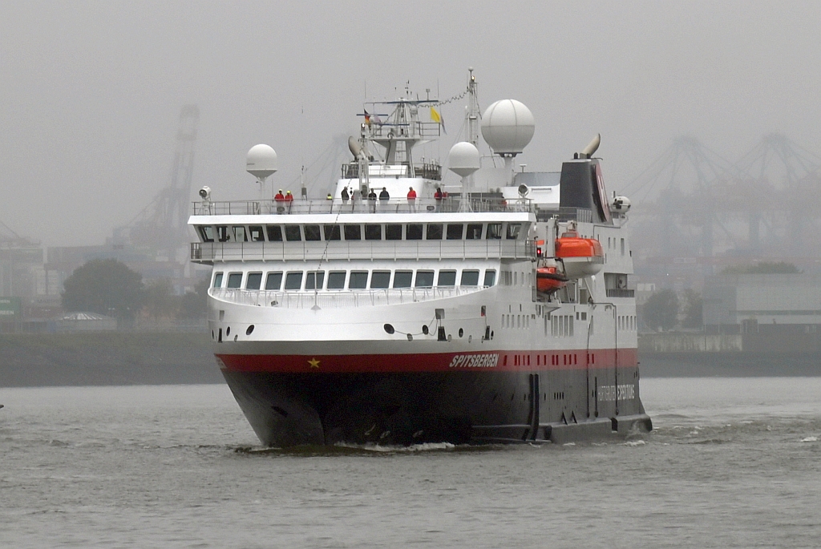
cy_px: 274
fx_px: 2739
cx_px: 410
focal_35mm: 120
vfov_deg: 11.4
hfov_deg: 17.0
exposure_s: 1/500
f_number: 4.5
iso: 200
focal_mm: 120
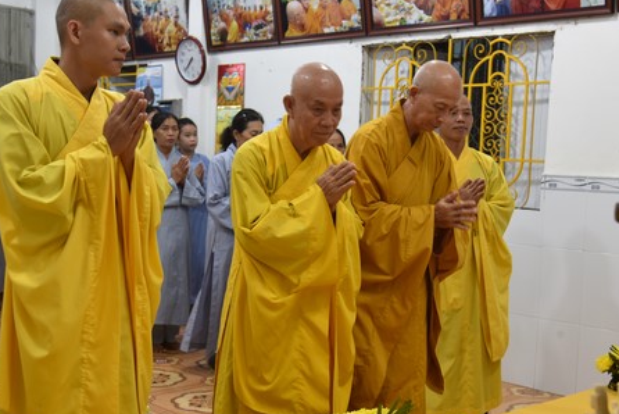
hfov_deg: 38.9
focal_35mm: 51
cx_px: 319
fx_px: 877
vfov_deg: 26.5
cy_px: 221
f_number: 4
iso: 500
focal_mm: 35
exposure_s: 1/60
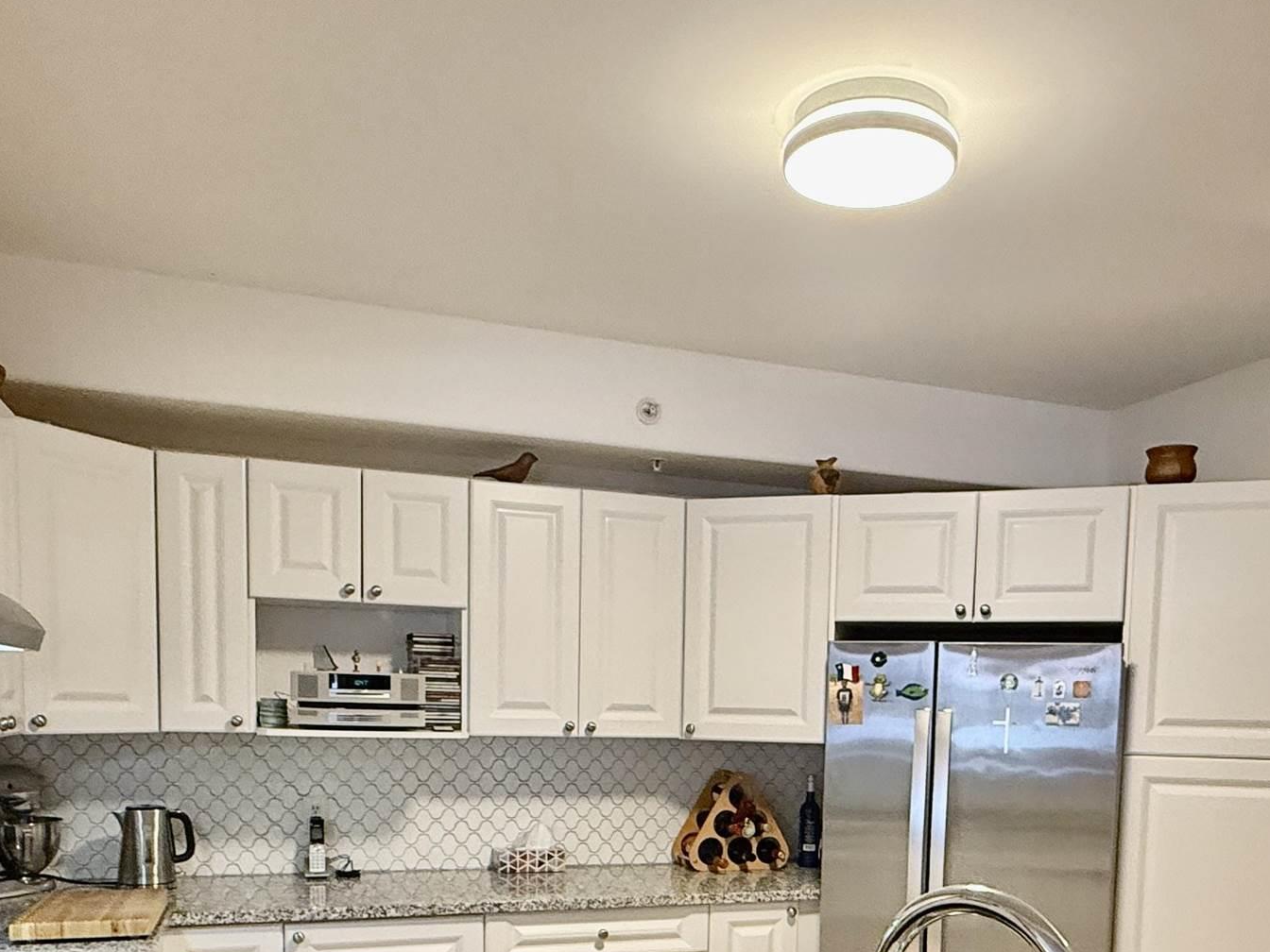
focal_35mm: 32
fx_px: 1174
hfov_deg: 56.7
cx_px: 709
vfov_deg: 41.5
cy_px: 809
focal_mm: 2.22
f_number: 2.2
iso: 320
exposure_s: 1/60
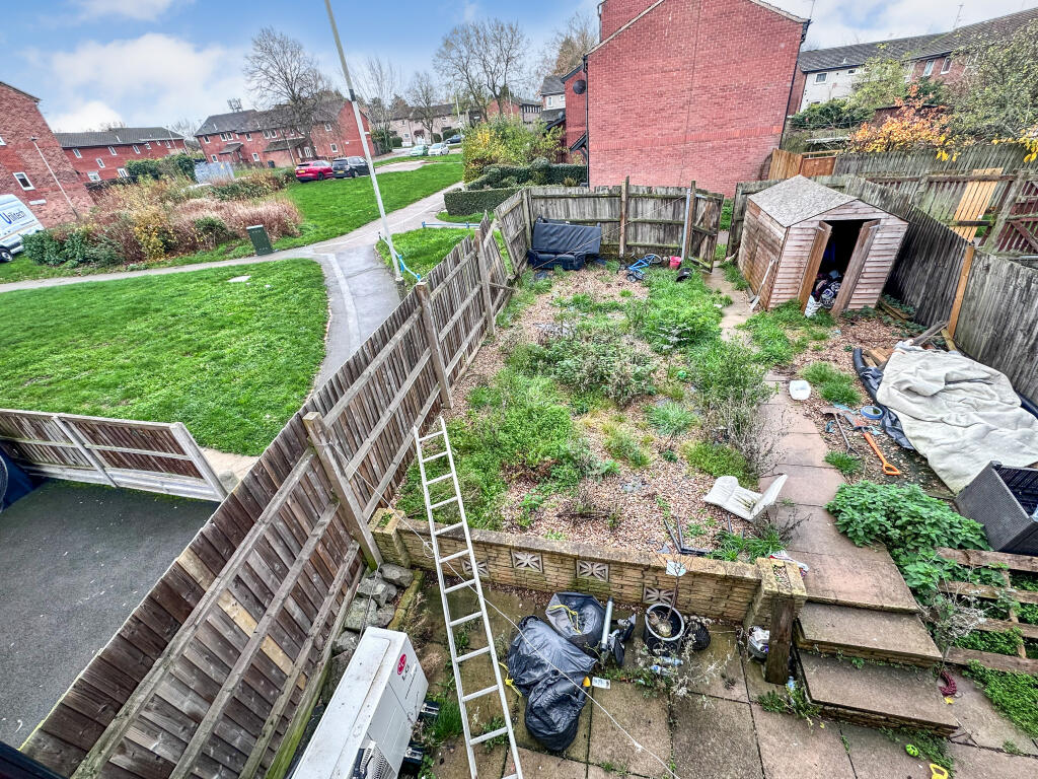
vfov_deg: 85.7
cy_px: 390
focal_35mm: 14
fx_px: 420
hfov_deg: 102.1
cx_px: 519
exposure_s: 1/100
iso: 64
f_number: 2.2
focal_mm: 2.22
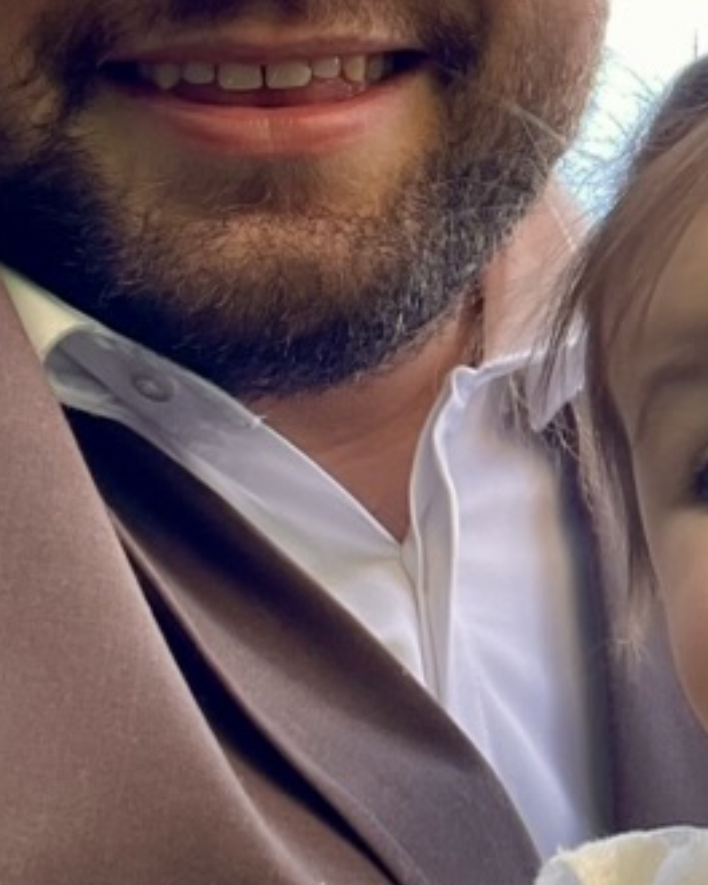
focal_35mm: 91
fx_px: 2384
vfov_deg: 20.8
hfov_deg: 16.1
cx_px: 909
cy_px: 172
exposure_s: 1/121
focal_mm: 2.71
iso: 32
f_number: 2.2
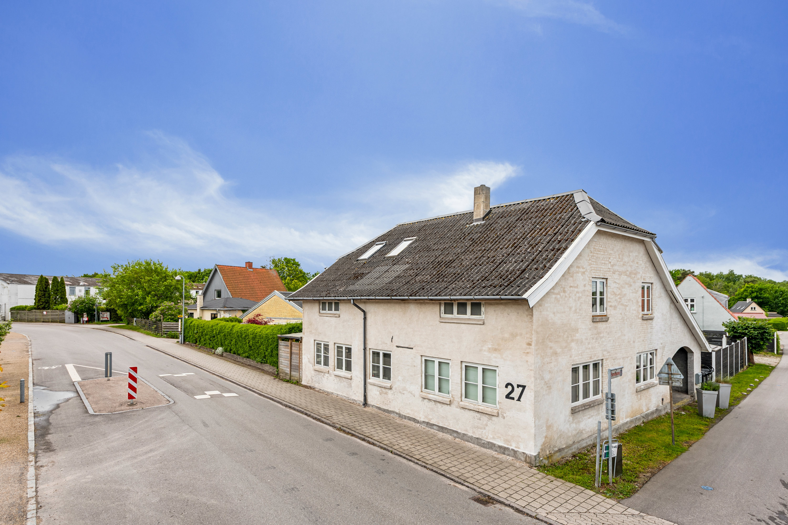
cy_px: 262
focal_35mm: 18
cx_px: 394
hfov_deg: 90.0
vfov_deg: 67.4
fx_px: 394
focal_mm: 18
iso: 100
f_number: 13
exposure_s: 1/125
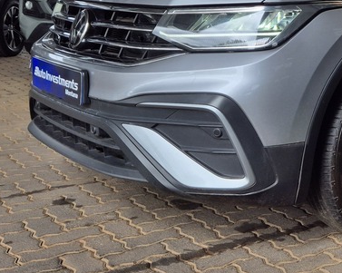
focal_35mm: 61
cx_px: 356
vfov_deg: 24.1
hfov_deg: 28.7
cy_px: 14
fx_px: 617
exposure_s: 1/642
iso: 25
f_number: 1.8
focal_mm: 5.4
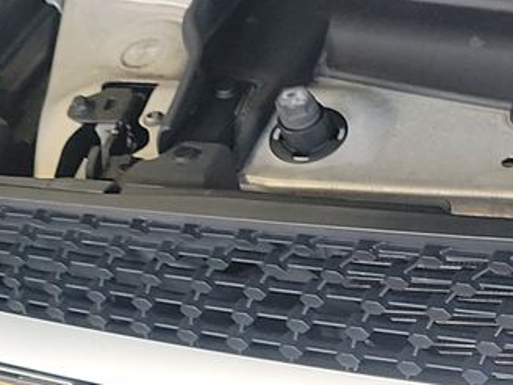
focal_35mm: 117
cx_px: 915
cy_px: 164
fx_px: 1734
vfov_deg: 12.7
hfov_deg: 14.8
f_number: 1.8
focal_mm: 6.7
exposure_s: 1/59
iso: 154
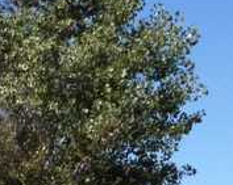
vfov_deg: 5.7
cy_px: 450
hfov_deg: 7.5
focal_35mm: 258
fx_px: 1776
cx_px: 73
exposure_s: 1/1326
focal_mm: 4.28
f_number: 2.4
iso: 50
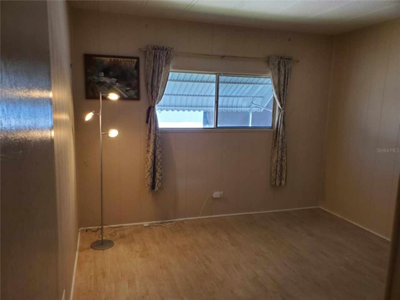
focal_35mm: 26
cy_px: 150
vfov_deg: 53.1
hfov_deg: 67.3
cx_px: 200
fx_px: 300
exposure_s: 1/120
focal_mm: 4.3
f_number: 2.4
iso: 80
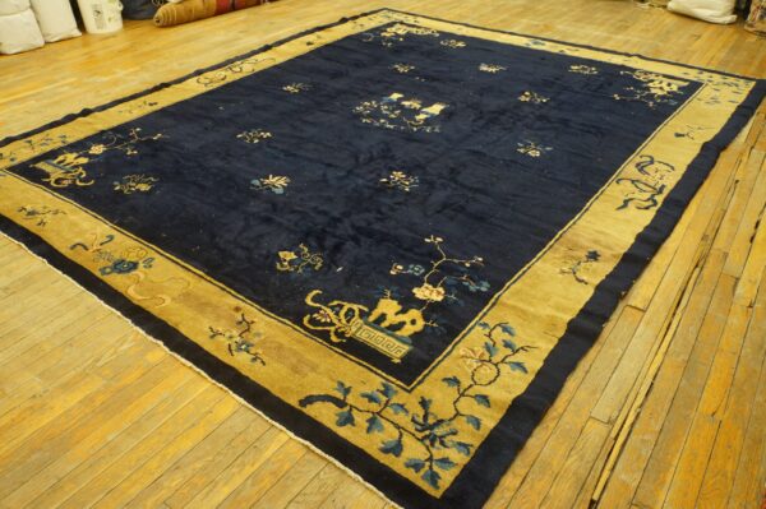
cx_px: 383
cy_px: 254
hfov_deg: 64.6
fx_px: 606
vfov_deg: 45.6
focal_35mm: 28
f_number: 4
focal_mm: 19
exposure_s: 1/60
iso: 1250
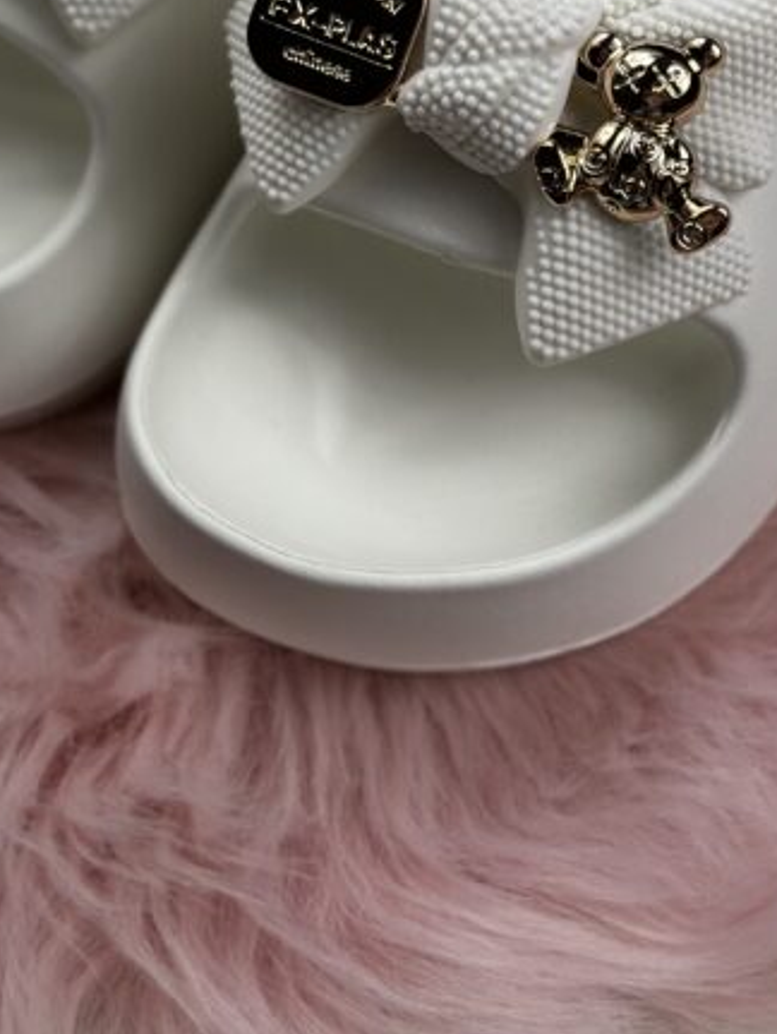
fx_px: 2660
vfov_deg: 21.4
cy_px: 77
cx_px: 374
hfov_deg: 16.6
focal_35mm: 89
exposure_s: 1/1953
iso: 80
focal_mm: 6.86
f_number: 1.78
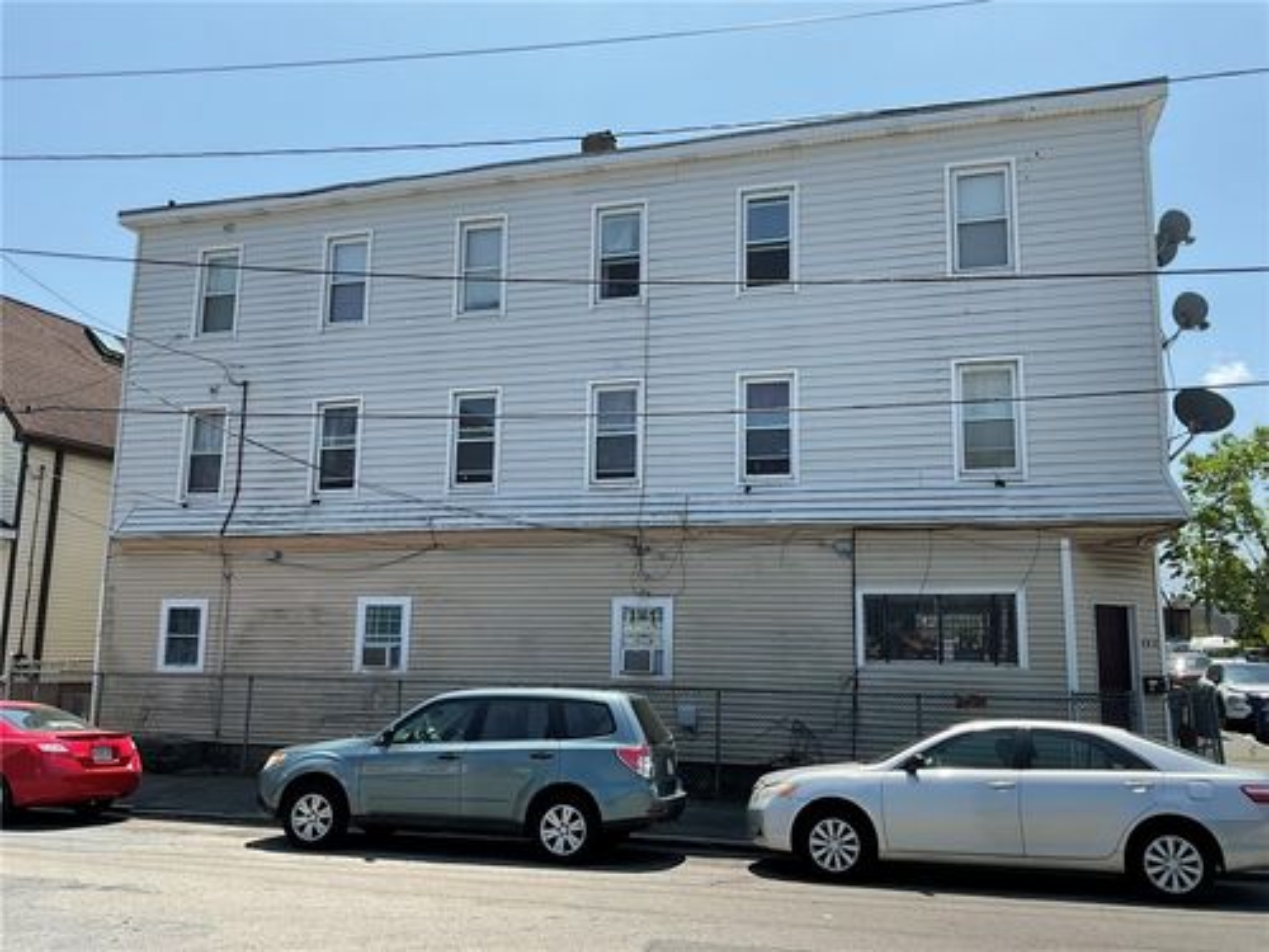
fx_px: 1063
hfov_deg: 61.7
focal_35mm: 29
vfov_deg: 48.2
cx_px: 634
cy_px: 476
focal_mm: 3
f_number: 1.8
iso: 16
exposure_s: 1/1577
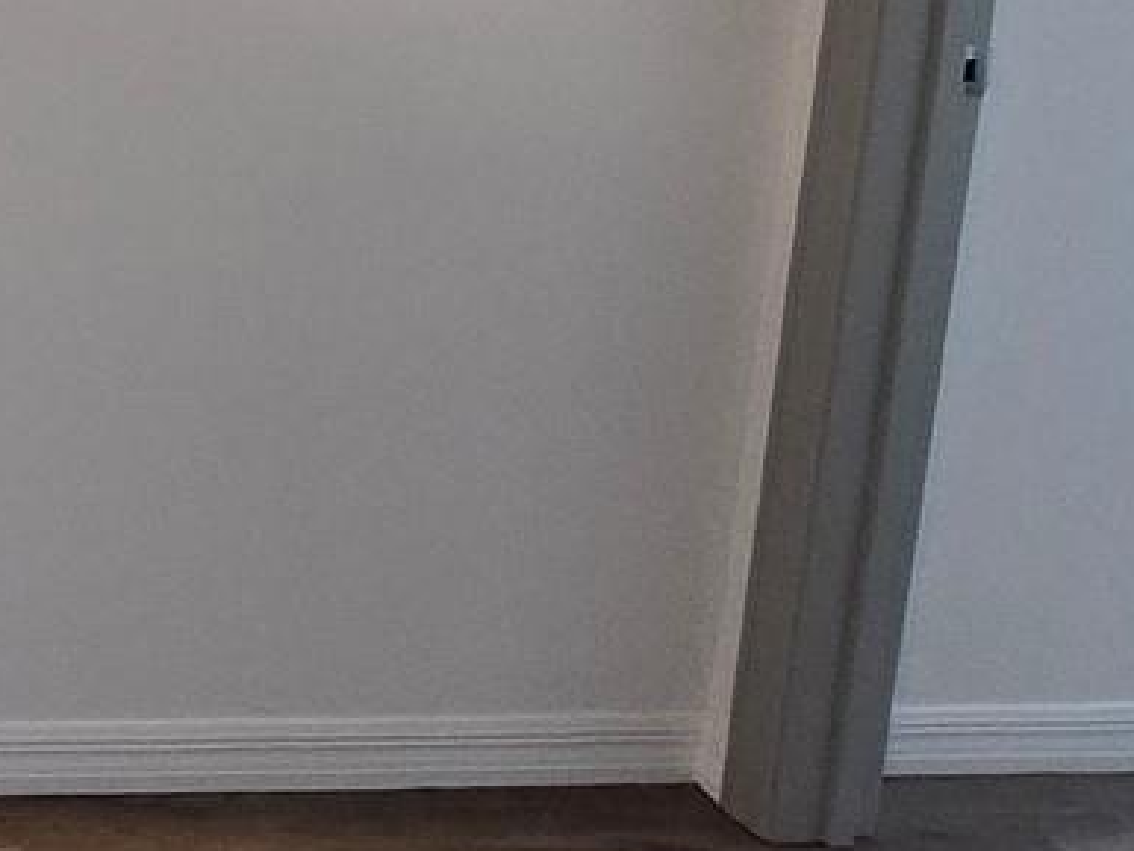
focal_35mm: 54
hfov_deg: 25.3
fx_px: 1770
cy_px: -271
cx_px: -630
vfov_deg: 23.7
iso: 160
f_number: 2.2
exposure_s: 1/60
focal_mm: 1.7
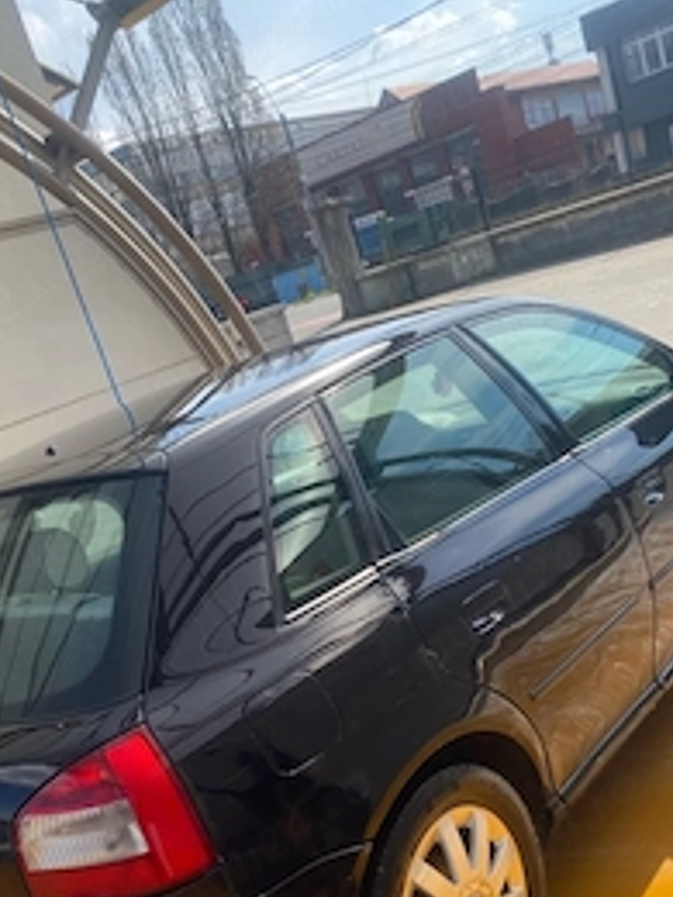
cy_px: 628
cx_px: 328
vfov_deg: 45.8
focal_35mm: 40
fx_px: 1037
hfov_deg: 36.0
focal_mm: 4.25
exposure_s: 1/1093
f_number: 1.8
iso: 32
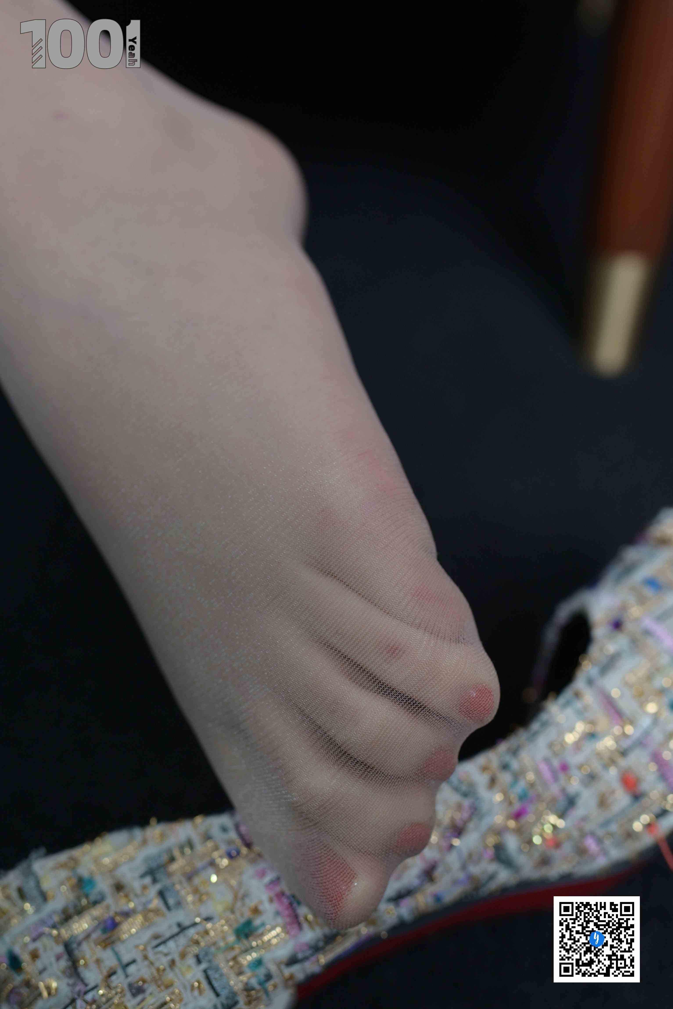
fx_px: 981
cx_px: 336
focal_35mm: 35
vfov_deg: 54.4
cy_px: 504
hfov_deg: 37.9
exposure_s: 1/160
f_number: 4
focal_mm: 35
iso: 800
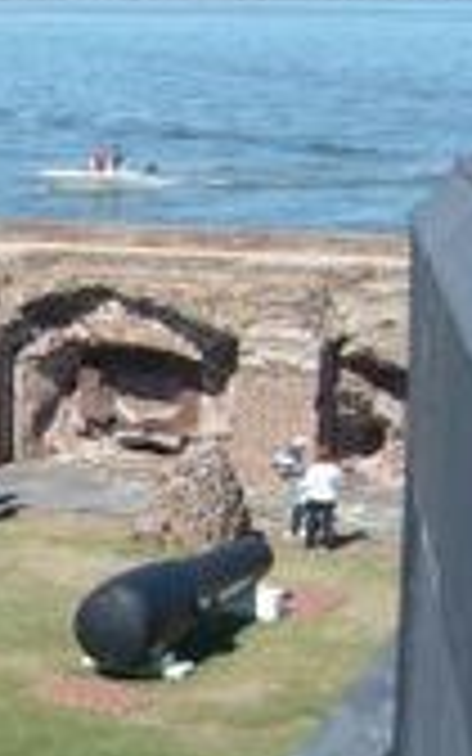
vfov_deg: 17.7
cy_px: 468
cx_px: -330
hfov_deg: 10.5
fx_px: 2429
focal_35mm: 118
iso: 80
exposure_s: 1/250
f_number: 7.1
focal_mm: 5.8
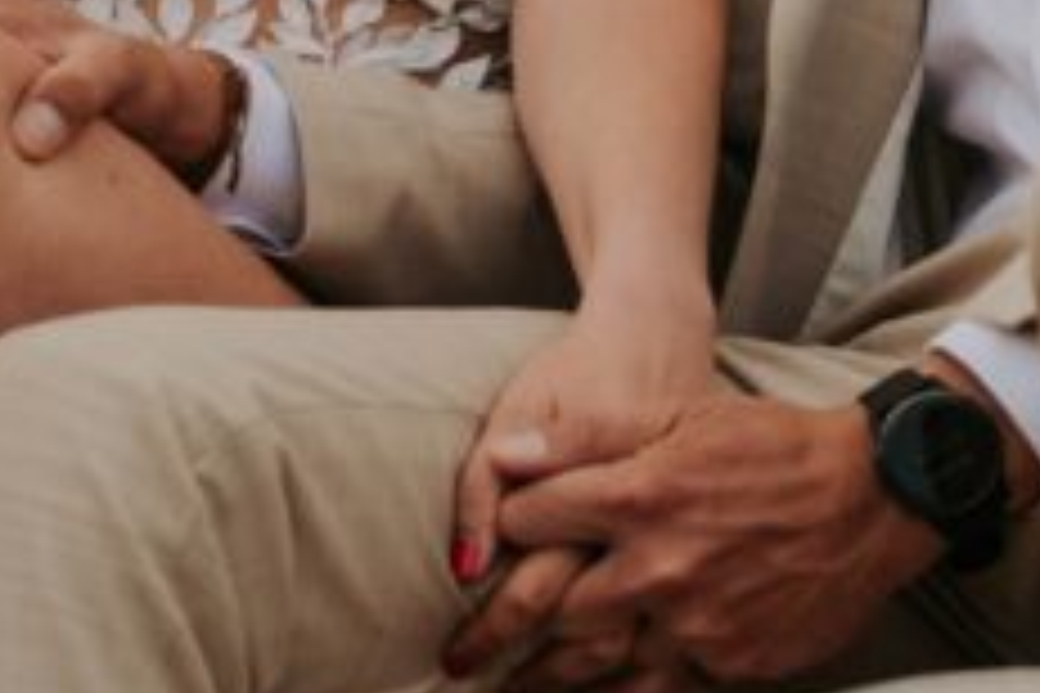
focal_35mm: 248
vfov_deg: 5.5
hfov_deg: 8.3
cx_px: 707
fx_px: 7164
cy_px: -315
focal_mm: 56
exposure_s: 1/1600
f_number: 4
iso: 250
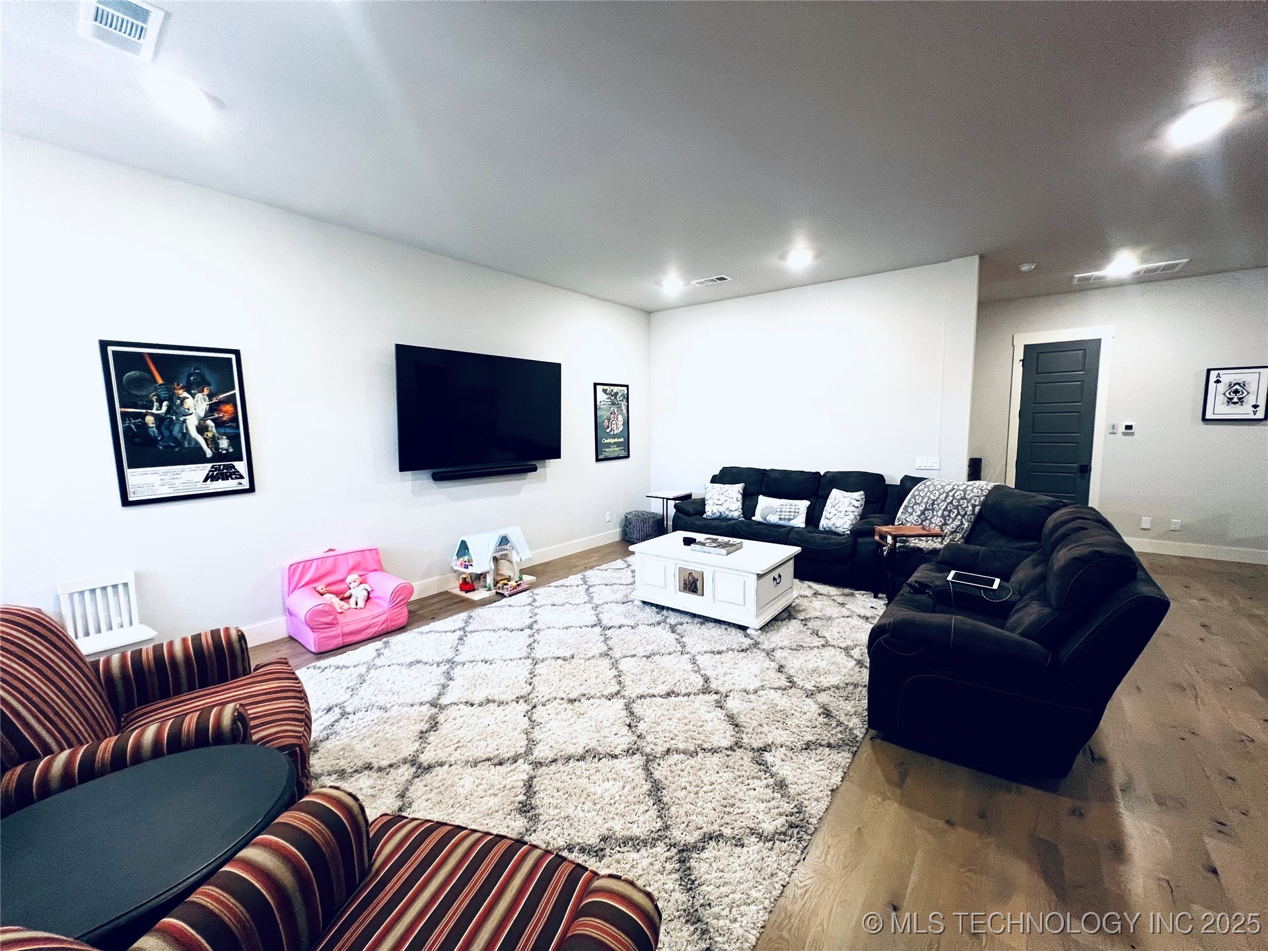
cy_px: 476
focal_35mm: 13
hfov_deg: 106.2
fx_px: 476
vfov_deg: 89.9
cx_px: 634
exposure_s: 1/60
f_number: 1.8
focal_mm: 1.57
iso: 320
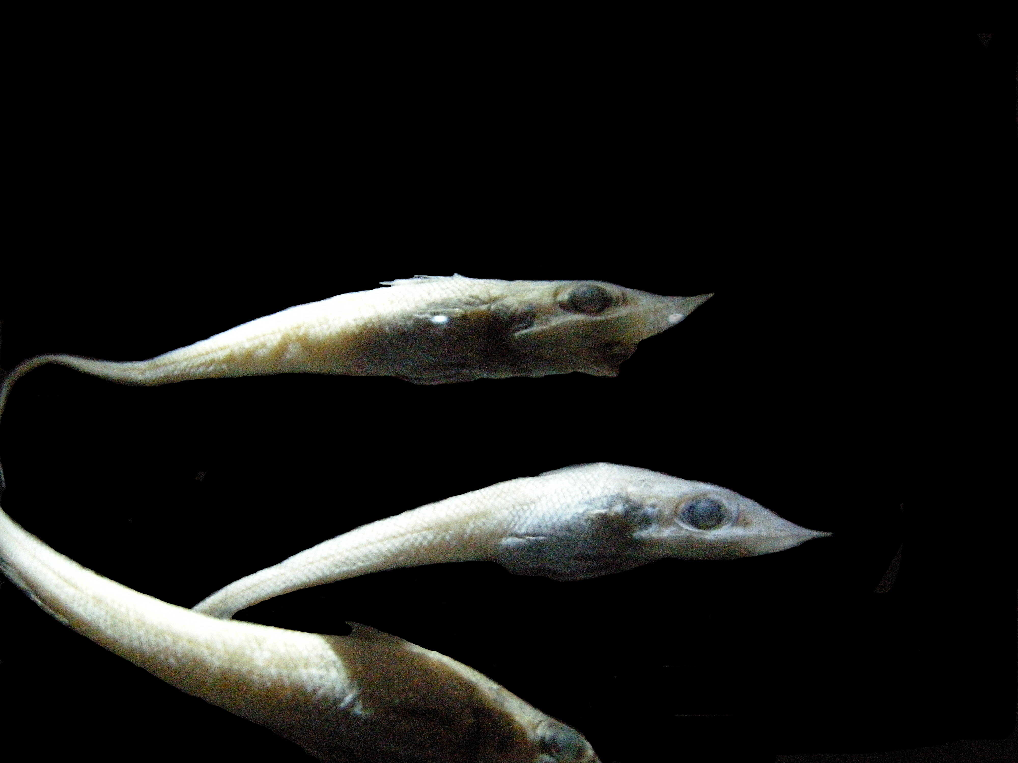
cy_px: 382
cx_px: 509
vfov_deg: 40.7
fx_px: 1029
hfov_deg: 52.6
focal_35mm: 35
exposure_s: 1/27.1
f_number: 2.7
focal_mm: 7.5
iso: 1600
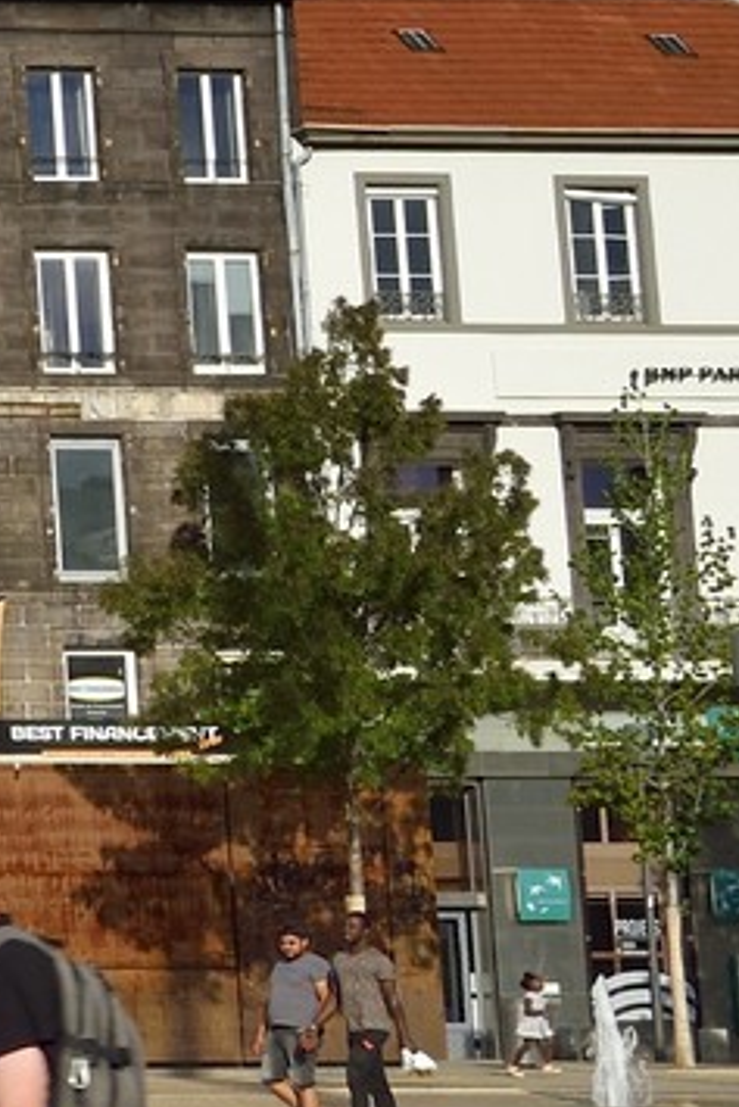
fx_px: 4153
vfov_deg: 15.1
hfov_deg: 8.2
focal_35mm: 135
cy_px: 318
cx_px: -1696
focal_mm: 30
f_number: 16
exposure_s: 1/250
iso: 200
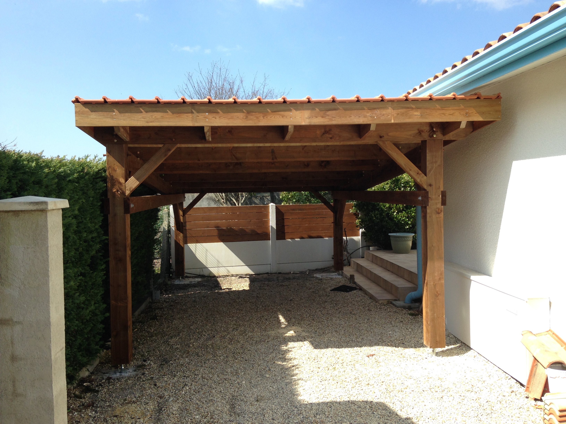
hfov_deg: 55.4
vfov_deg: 42.9
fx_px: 540
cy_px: 212
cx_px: 283
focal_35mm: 33
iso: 50
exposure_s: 1/753
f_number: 2.4
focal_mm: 4.12
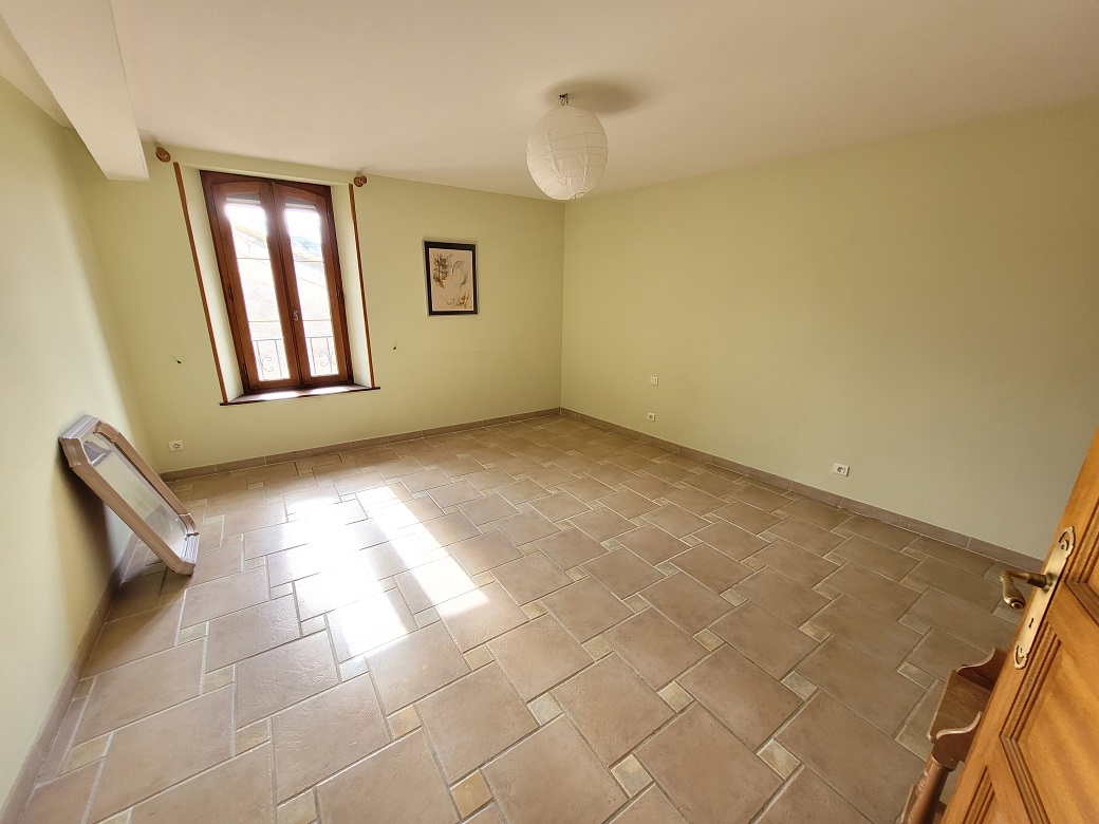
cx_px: 550
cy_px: 412
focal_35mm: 13
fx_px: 413
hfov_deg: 106.2
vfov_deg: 89.9
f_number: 2.2
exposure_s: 1/50
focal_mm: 1.74
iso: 100
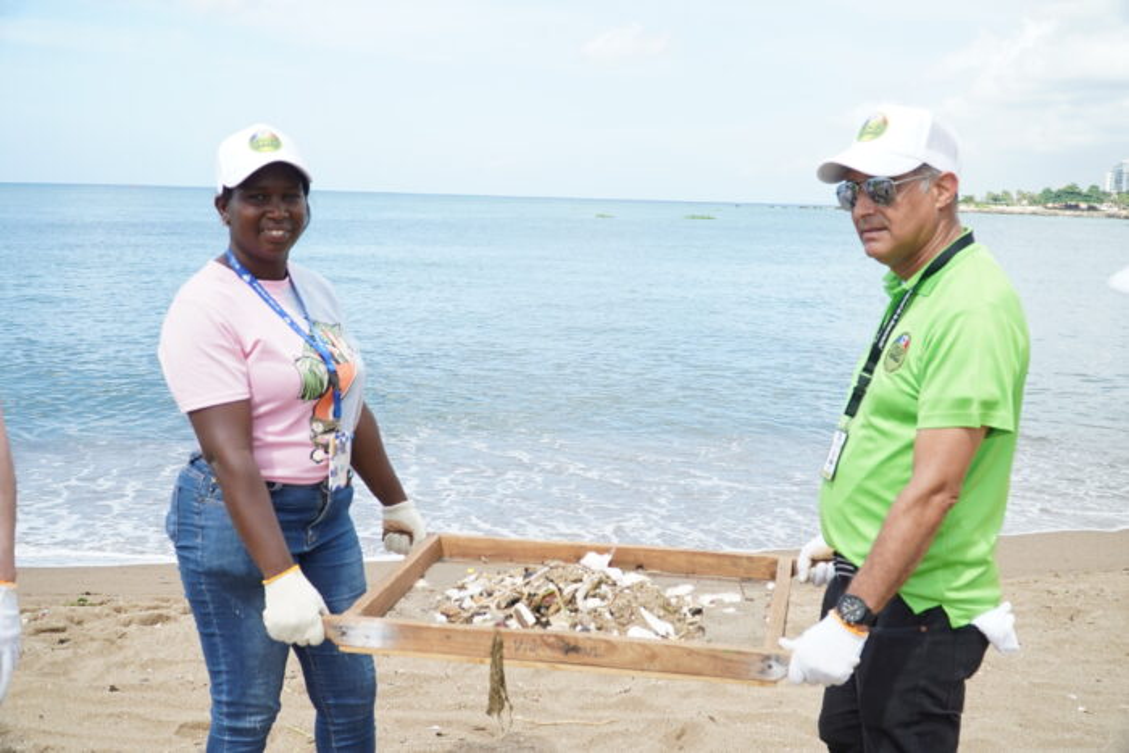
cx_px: 564
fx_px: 1129
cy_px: 376
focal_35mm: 36
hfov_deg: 53.1
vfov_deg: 36.9
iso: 250
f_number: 4.5
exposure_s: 1/1000
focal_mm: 24
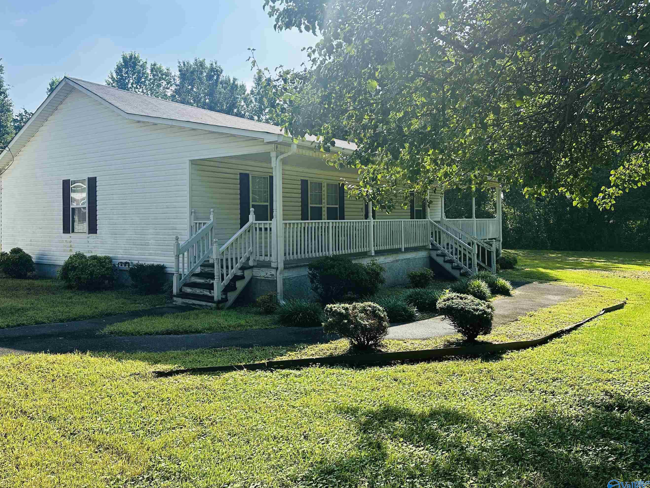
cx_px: 276
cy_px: 212
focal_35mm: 28
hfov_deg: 63.1
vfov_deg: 49.6
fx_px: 526
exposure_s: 1/2469
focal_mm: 6.86
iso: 80
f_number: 1.78
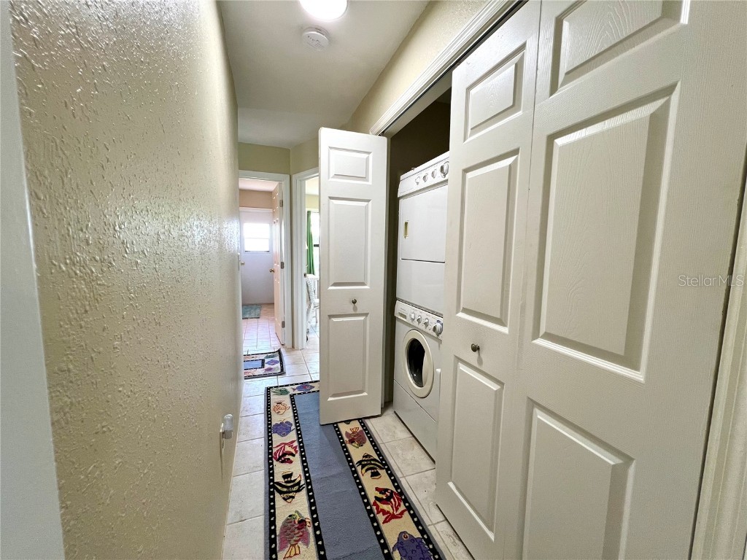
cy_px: 280
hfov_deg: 106.2
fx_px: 281
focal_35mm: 13
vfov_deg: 89.9
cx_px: 374
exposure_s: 1/120
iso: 160
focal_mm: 1.57
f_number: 1.8
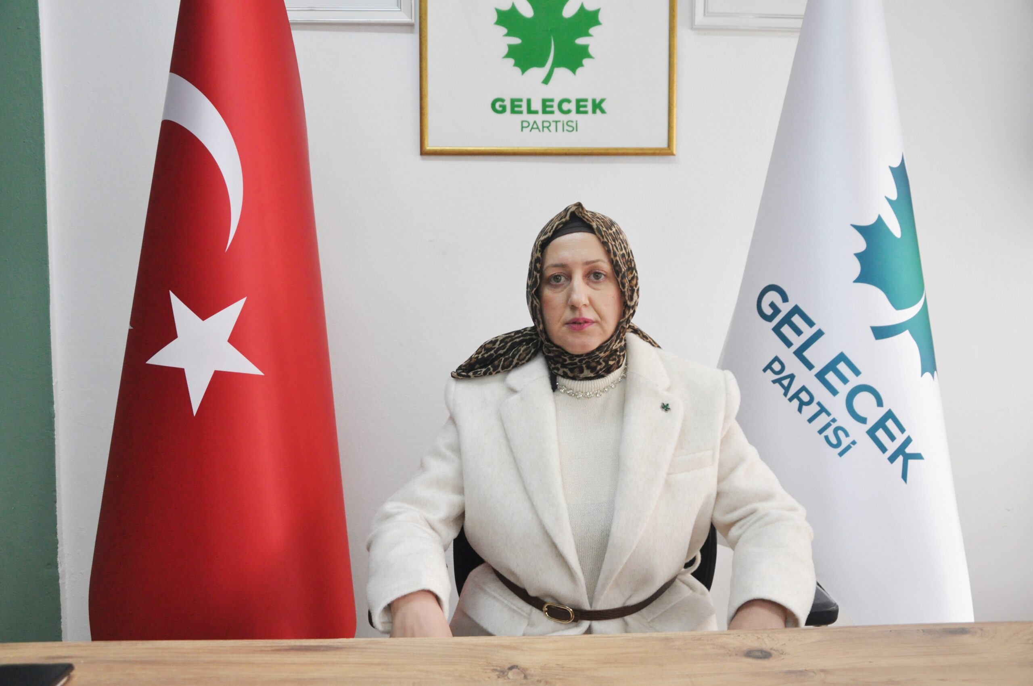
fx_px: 903
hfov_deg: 59.6
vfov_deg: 41.6
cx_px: 516
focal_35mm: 32
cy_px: 343
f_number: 4.5
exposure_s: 1/80
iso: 1000
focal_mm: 21
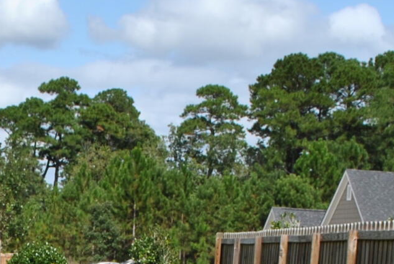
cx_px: -7
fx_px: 1709
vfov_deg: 8.5
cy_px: 452
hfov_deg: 13.0
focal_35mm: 156
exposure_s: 1/320
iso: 100
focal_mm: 22
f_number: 9
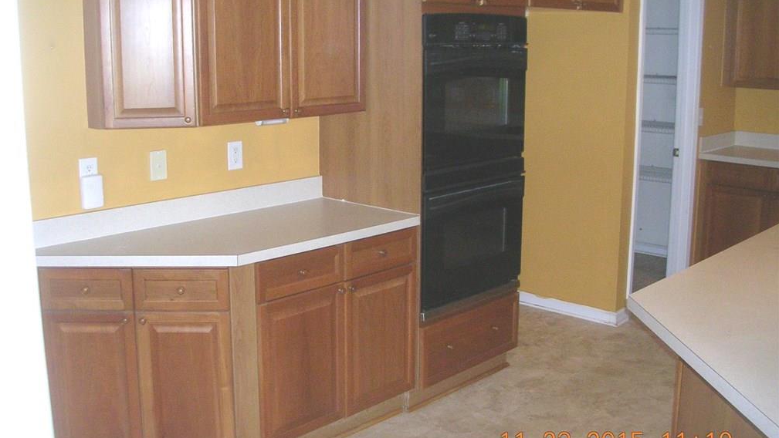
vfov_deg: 28.4
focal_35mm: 42
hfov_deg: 48.3
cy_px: 207
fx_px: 868
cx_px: 384
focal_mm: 5.8
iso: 178
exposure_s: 1/60.1
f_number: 2.8
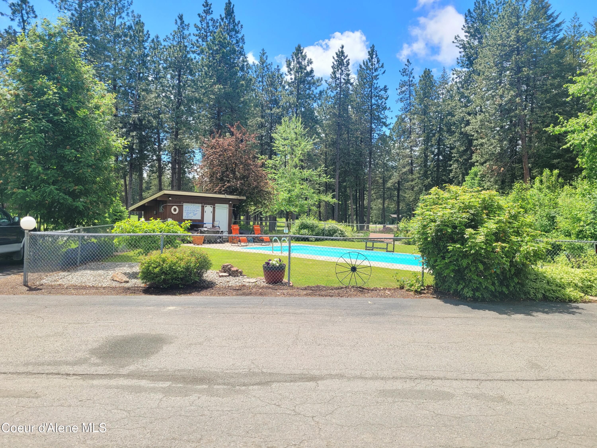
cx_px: 298
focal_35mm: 26
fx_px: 448
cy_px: 224
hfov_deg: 67.3
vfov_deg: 53.1
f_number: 1.8
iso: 40
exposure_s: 1/1429
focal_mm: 5.4
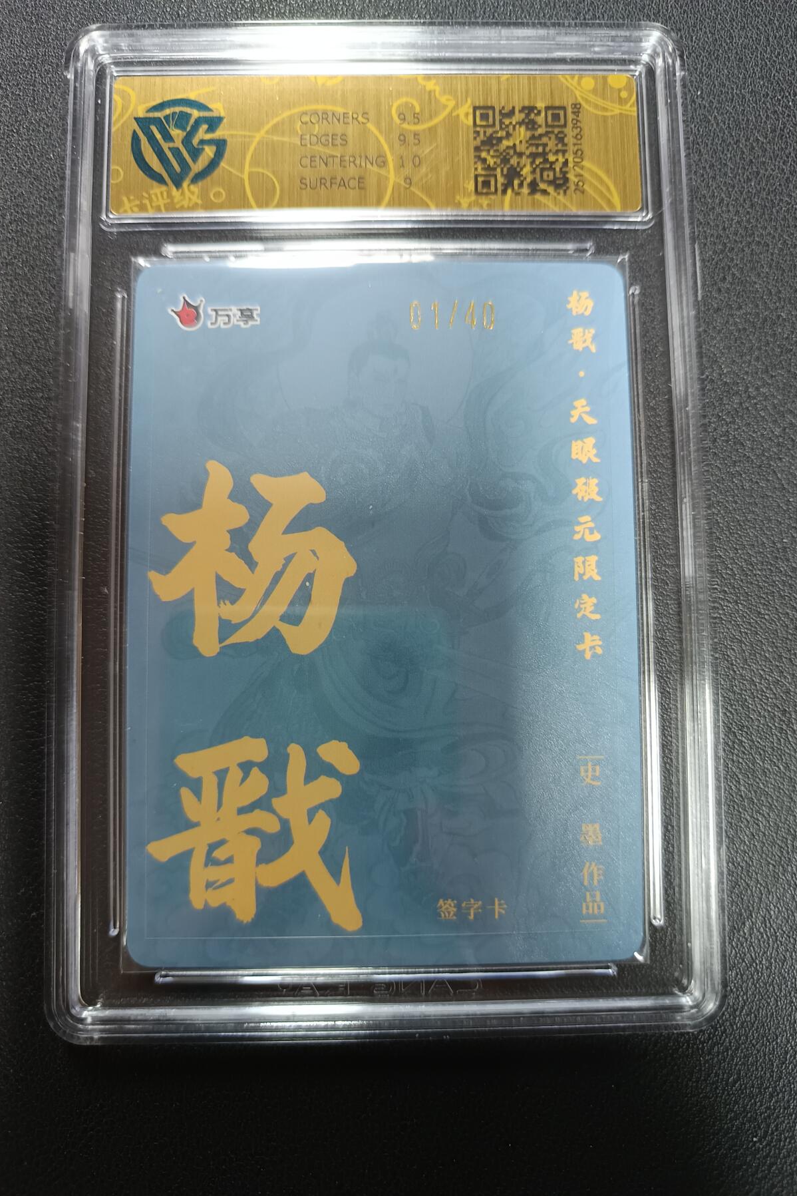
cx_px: 412
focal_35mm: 25
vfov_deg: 71.5
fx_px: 830
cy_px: 598
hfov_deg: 51.3
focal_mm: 5.31
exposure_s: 1/33.3
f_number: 1.7
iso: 927
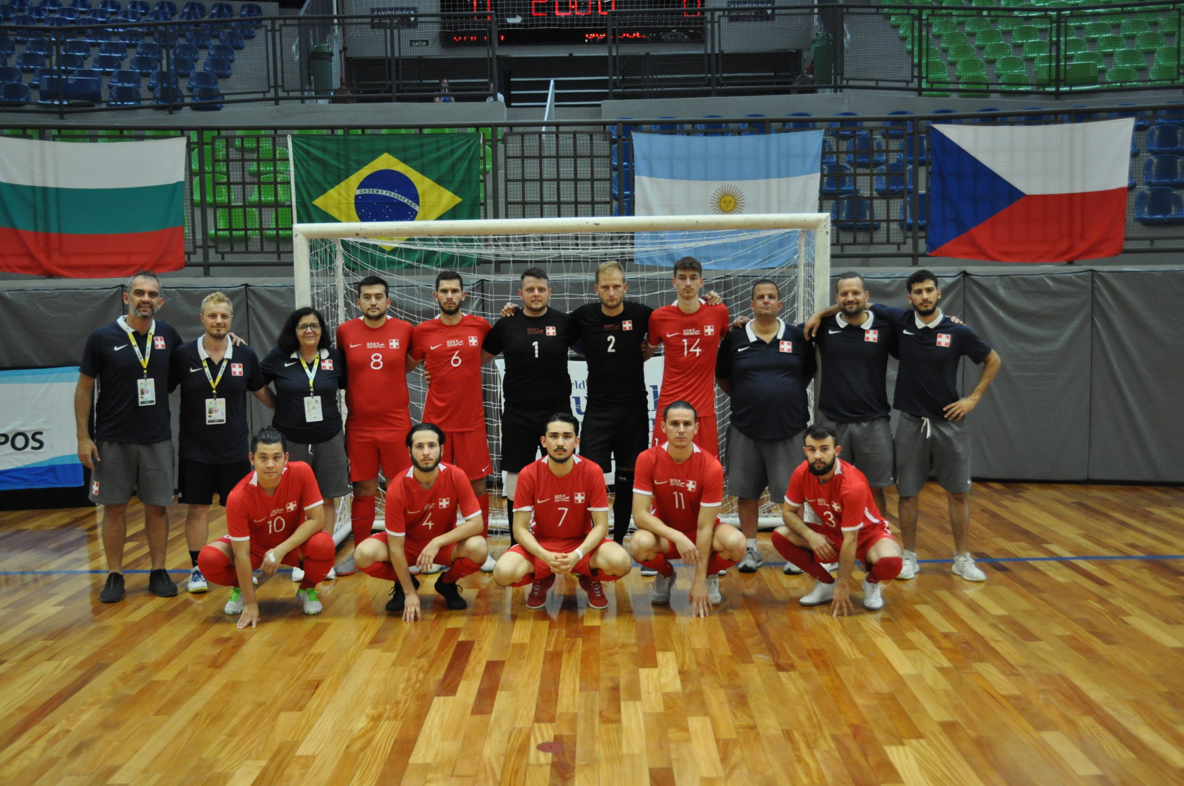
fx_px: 1182
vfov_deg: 36.8
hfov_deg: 53.2
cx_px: 592
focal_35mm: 36
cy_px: 393
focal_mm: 24
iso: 1600
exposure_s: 1/400
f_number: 4
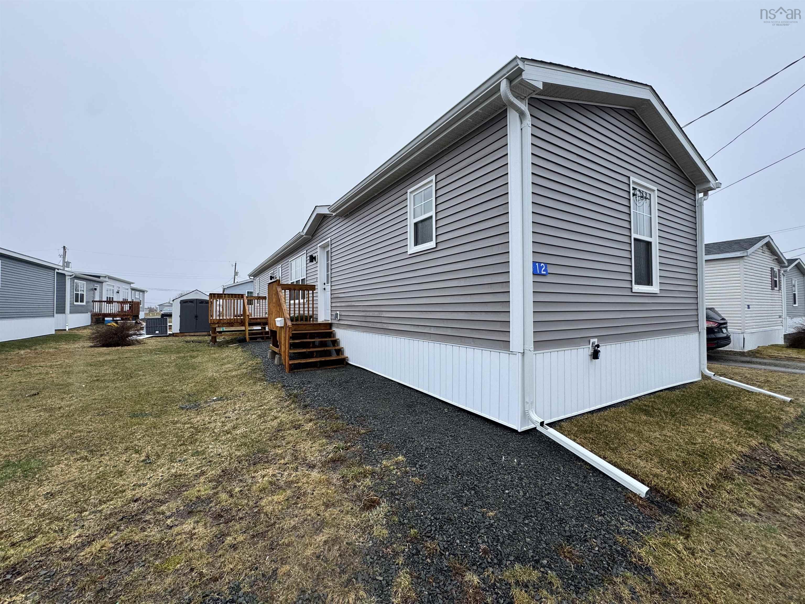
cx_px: 402
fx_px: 326
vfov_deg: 85.7
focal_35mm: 14
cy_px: 302
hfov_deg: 102.1
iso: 40
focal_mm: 2.22
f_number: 2.2
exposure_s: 1/456
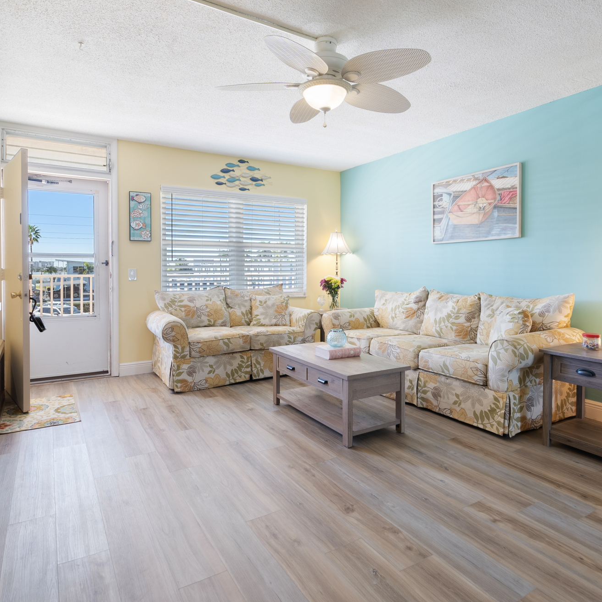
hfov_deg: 74.8
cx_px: 317
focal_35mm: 20
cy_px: 297
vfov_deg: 74.8
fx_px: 394
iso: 100
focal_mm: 10
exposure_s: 1/20
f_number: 9
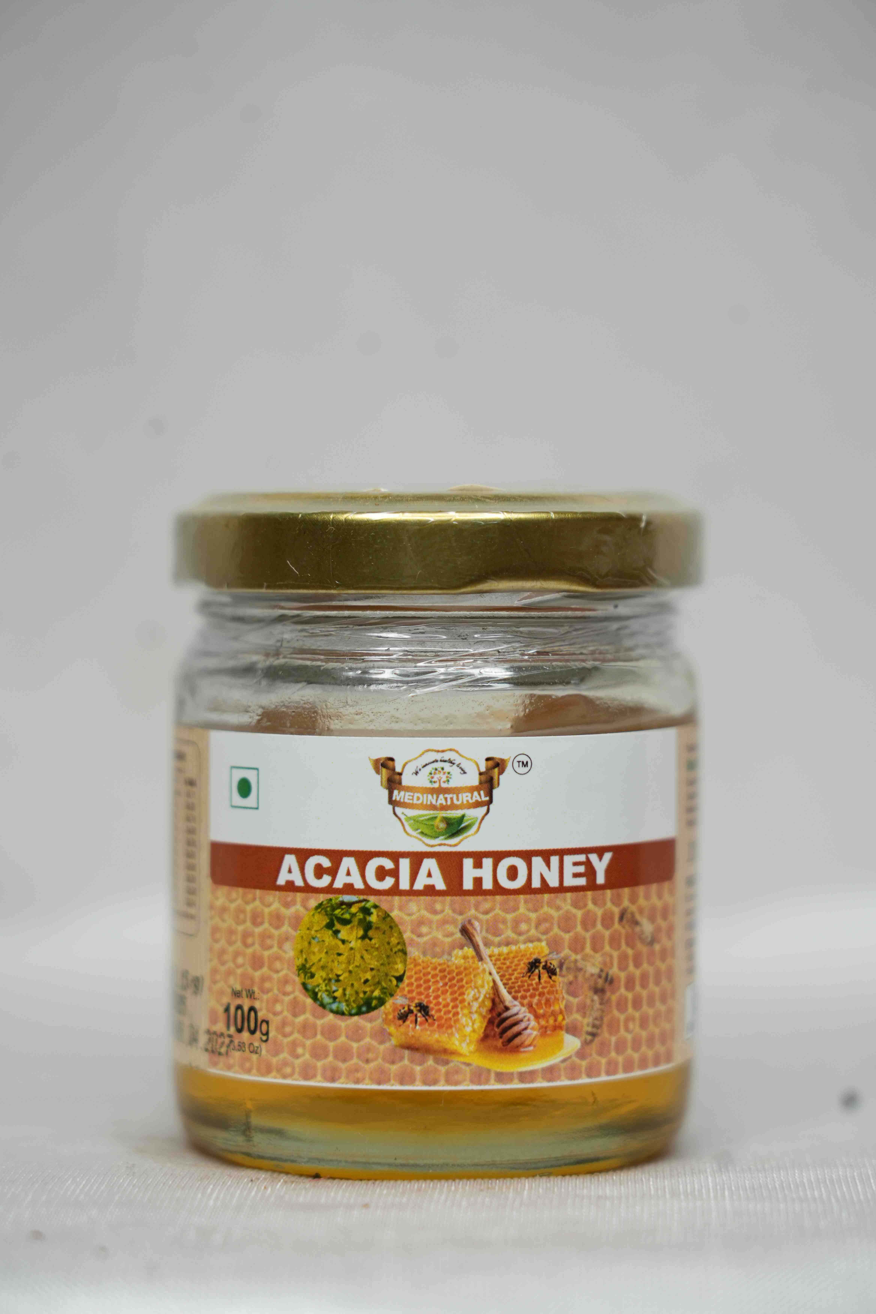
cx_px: 438
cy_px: 657
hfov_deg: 13.0
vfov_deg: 19.5
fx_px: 3832
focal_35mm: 105
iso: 250
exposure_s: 1/80
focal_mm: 105
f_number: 5
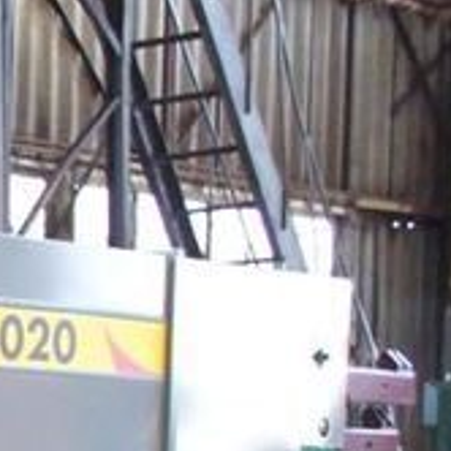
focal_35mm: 158
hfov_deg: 10.1
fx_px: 2329
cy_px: 636
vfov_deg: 10.7
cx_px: -497
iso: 200
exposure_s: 1/20
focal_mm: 6.1
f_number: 2.8
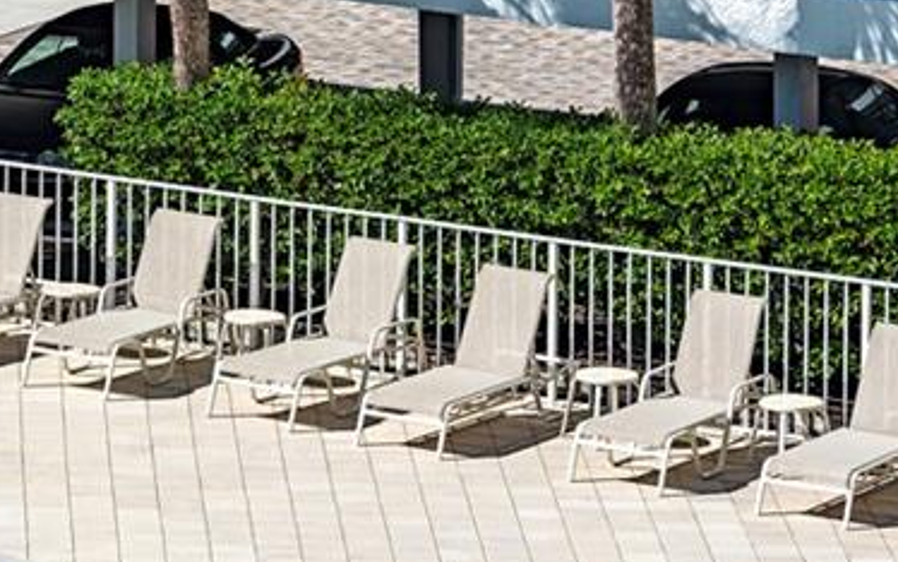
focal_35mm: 293
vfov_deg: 4.5
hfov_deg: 7.1
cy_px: 304
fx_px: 7173
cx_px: -269
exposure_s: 1/320
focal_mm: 105
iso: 100
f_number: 9
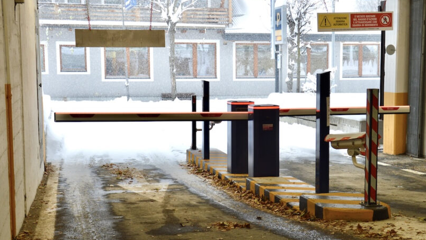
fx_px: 678
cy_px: 135
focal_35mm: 60
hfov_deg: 34.8
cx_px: 245
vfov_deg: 20.0
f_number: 4.5
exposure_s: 1/80
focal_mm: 30
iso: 400
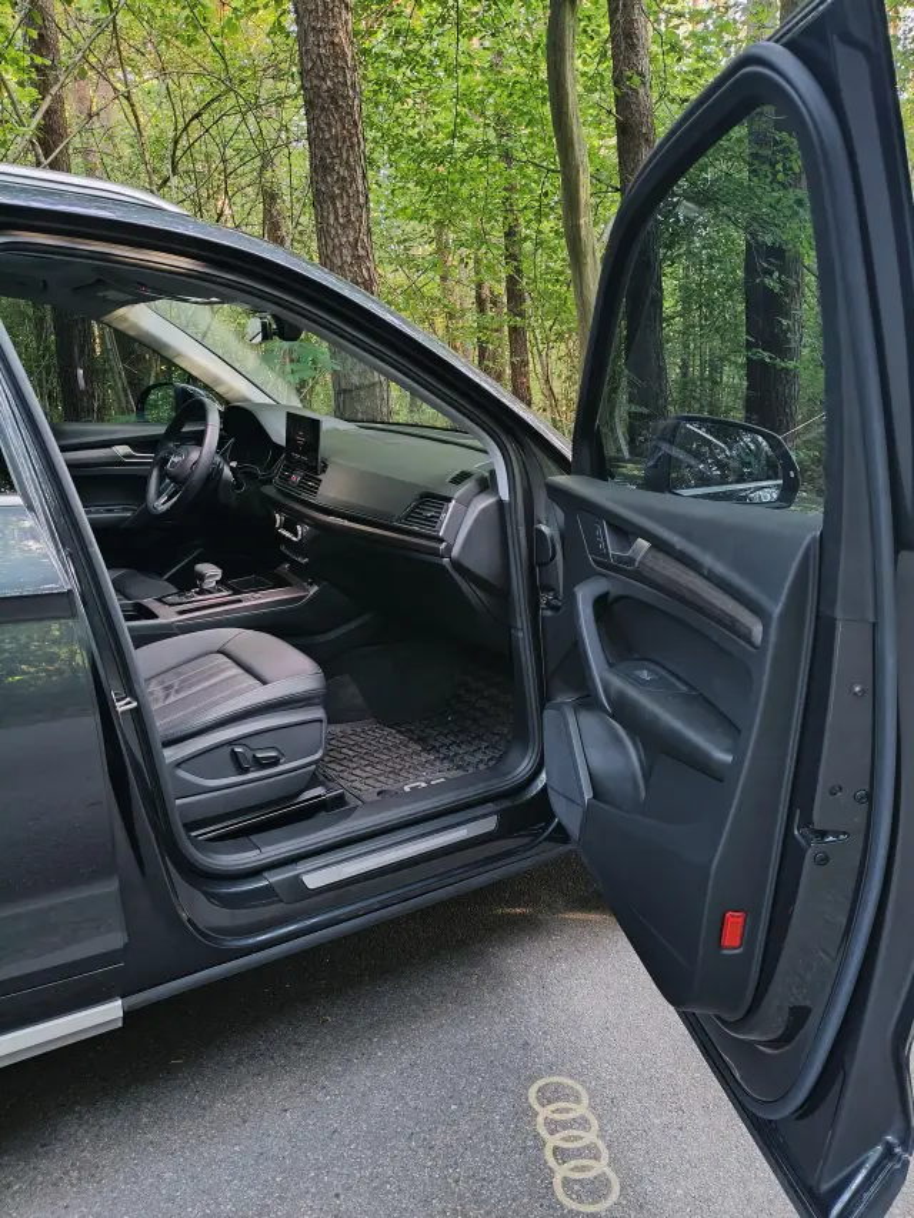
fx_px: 915
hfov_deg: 53.1
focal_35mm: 26
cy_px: 609
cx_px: 457
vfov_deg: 67.3
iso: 1250
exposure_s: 1/25
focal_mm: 4.84
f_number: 1.8
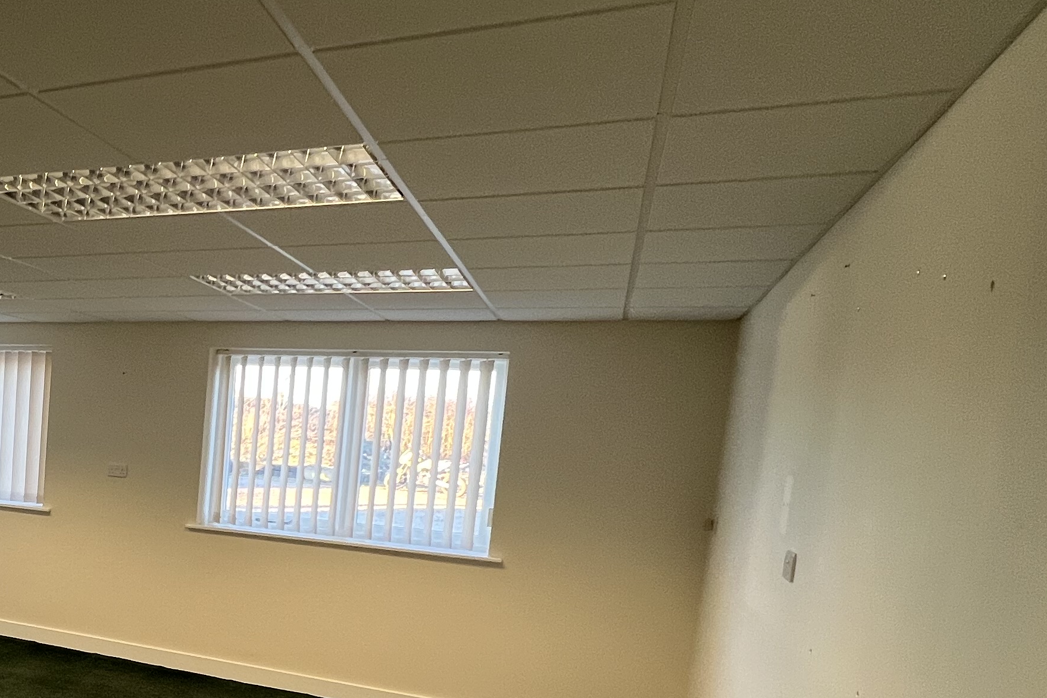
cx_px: 55
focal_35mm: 31
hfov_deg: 51.2
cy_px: 523
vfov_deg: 41.1
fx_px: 901
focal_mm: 1.57
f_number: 1.8
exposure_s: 1/100
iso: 125
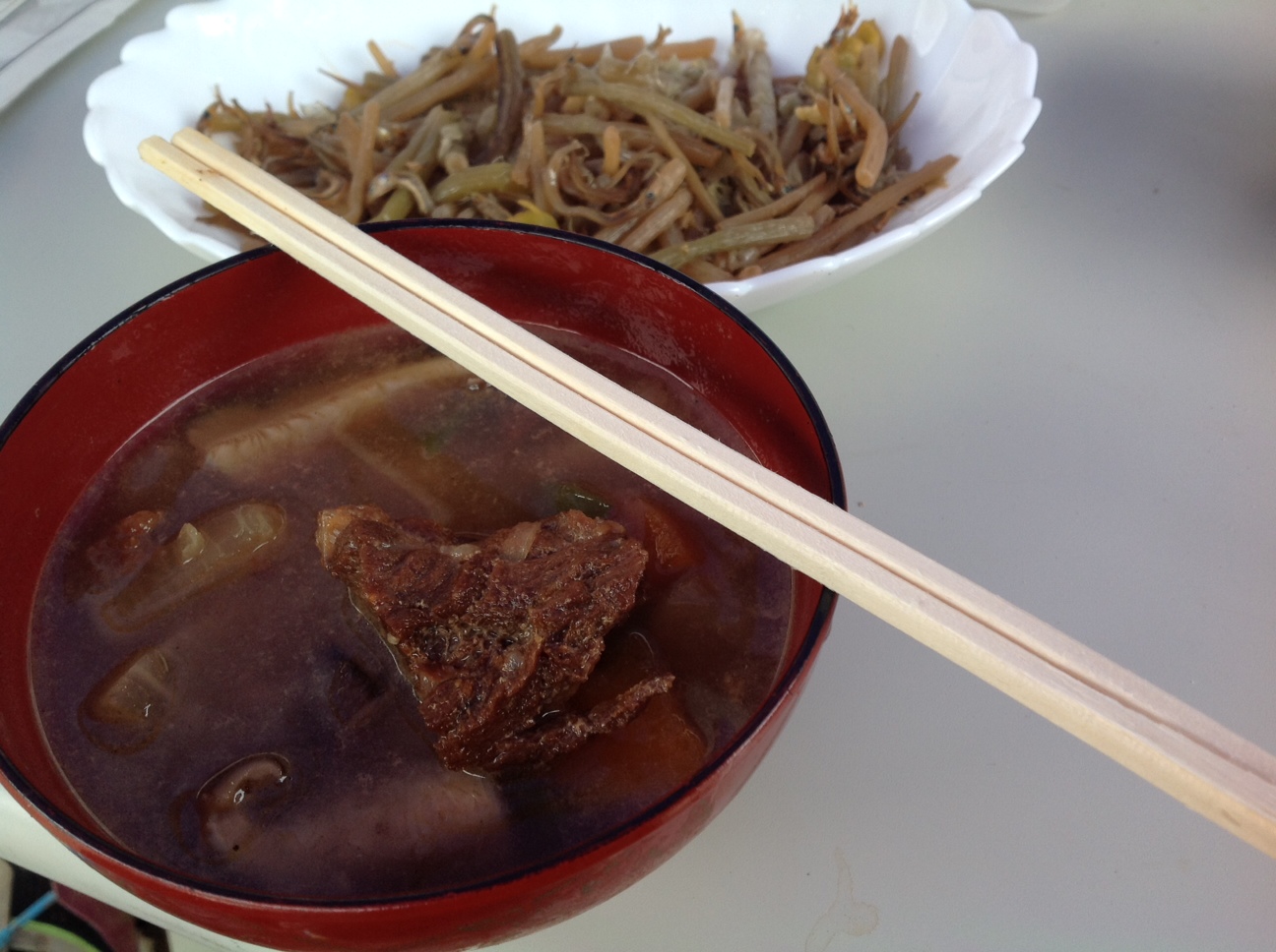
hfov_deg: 52.7
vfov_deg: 40.6
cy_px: 476
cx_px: 638
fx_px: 1288
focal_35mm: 35
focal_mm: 4.28
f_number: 2.4
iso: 50
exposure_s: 1/147
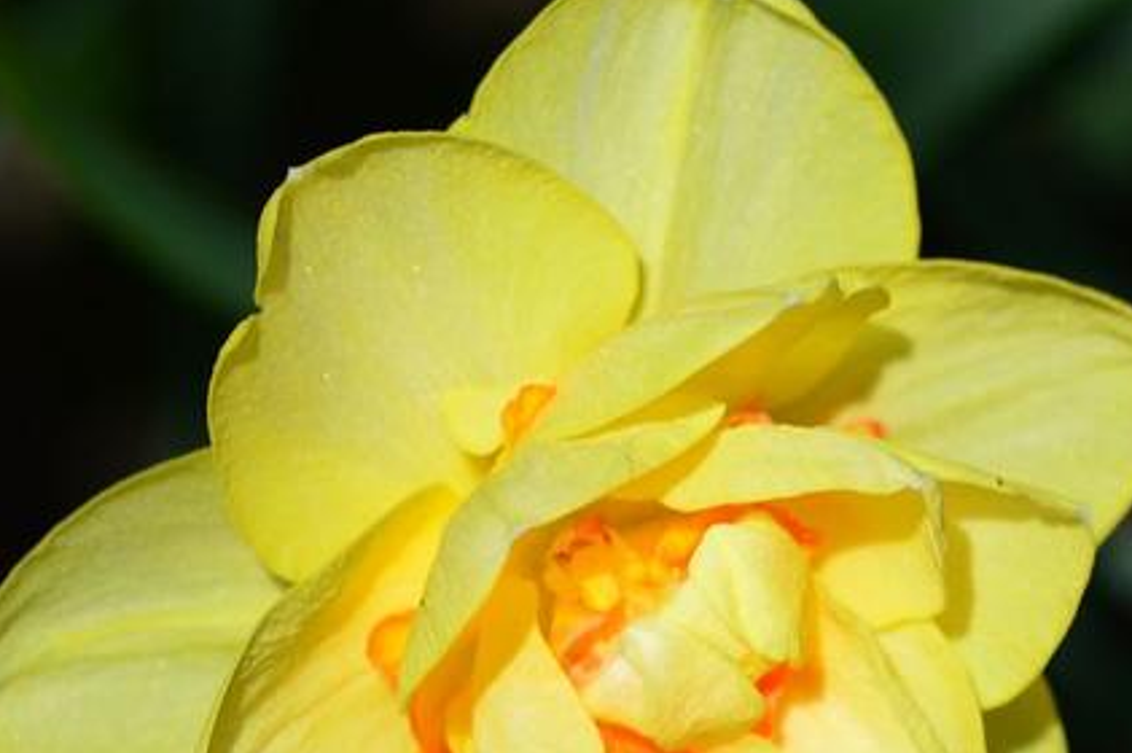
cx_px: 686
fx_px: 17909
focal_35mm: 570
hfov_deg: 3.6
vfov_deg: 2.4
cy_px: 659
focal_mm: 200
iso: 100
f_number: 5.6
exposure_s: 1/640
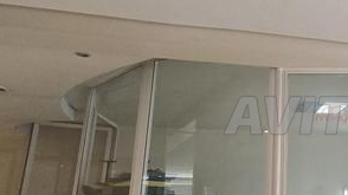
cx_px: 335
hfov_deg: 45.8
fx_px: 350
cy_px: 115
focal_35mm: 38
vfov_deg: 31.1
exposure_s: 1/49.9
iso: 320
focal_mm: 1.65
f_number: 2.2
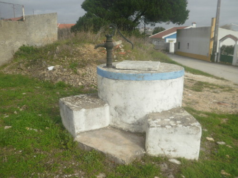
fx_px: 213
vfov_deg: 45.4
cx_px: 119
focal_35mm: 31
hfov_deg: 58.4
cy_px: 89
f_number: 8.5
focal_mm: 5.45
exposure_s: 1/200
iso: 100
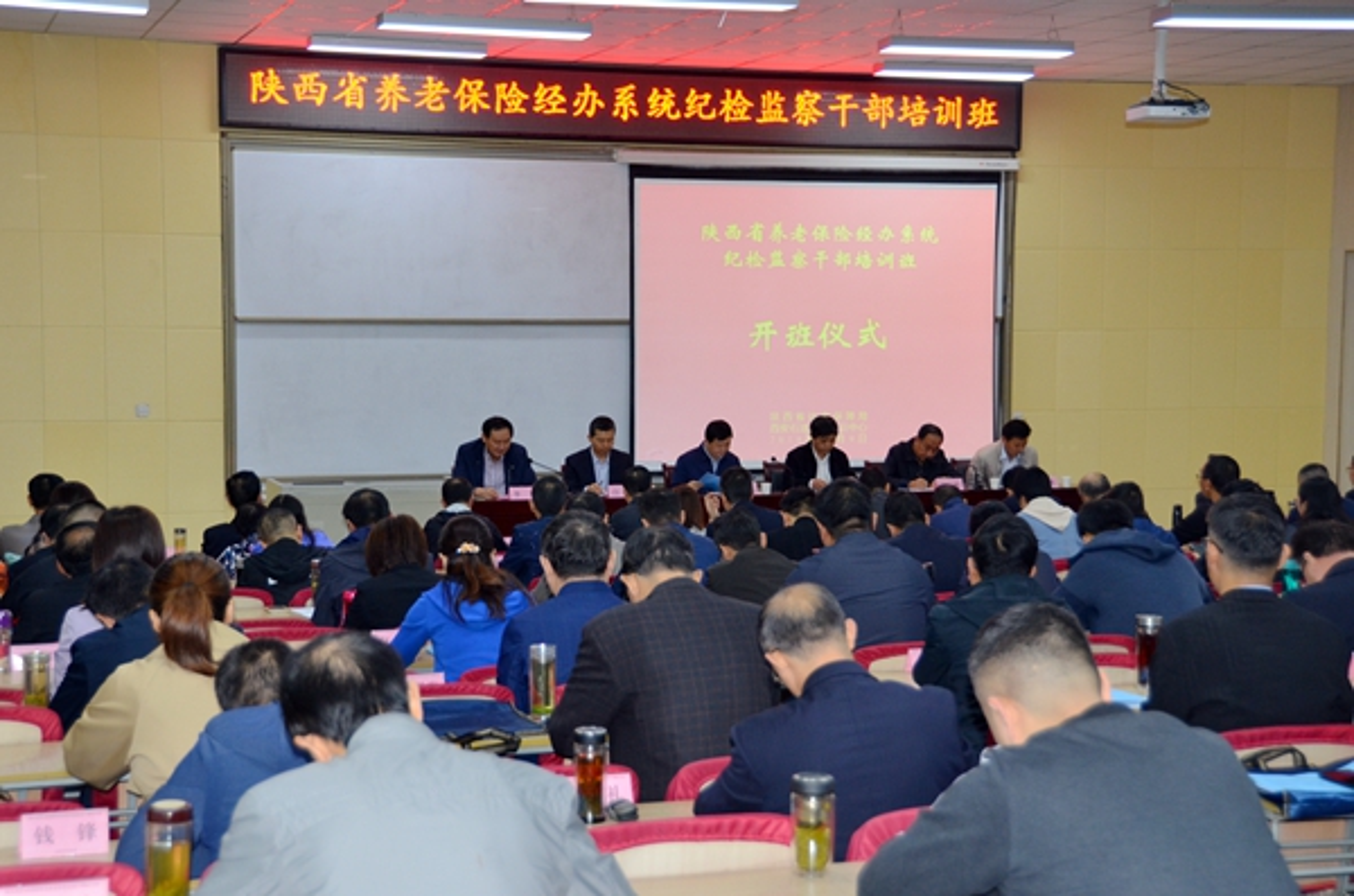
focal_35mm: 54
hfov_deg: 37.0
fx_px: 2026
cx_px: 677
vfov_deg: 24.9
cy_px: 448
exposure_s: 1/60
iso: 640
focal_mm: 36
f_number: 4.5
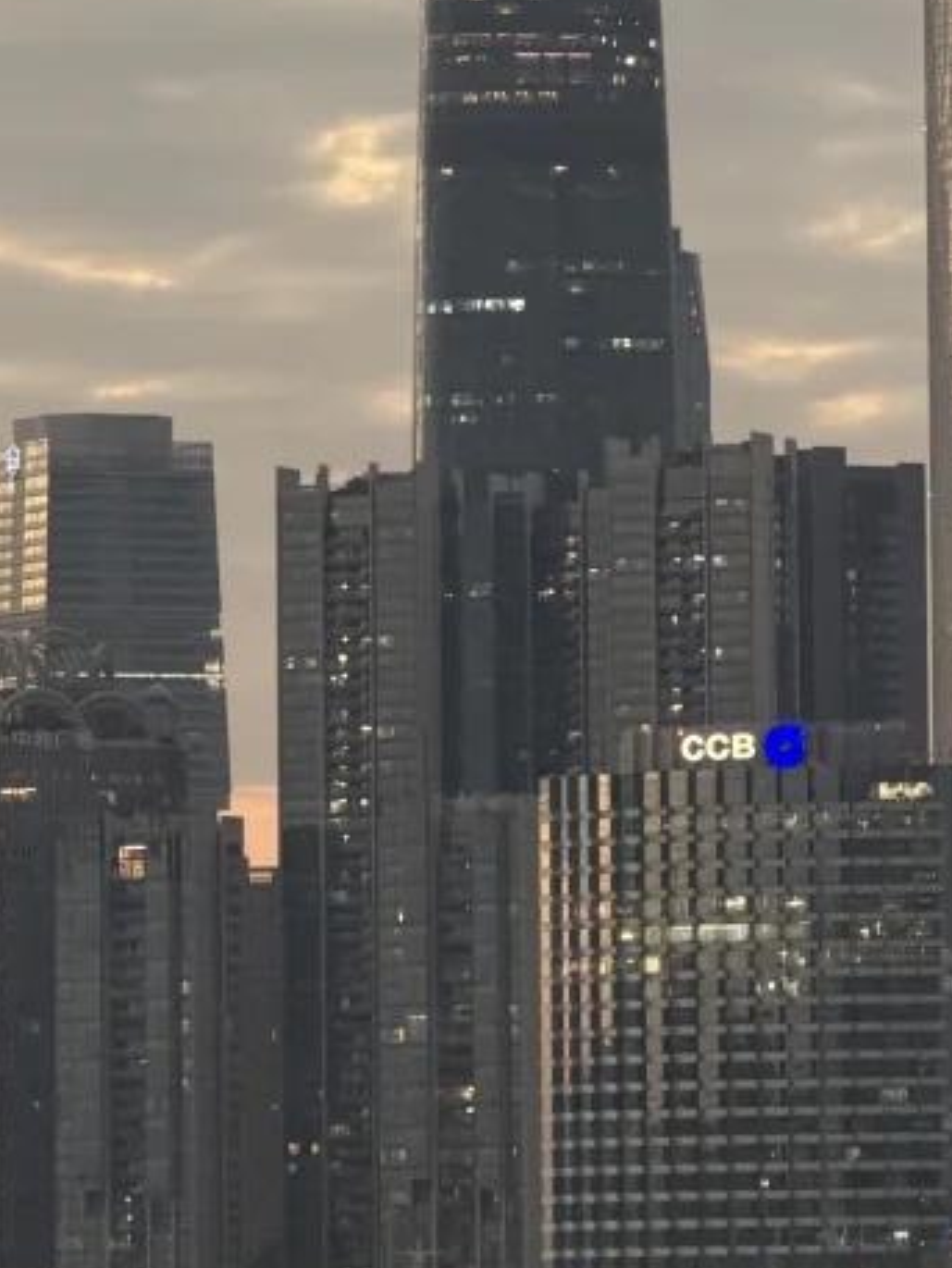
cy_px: 92
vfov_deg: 6.3
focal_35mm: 315
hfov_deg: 4.7
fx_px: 11545
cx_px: 827
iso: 400
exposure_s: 1/50
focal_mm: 16.89
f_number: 2.8
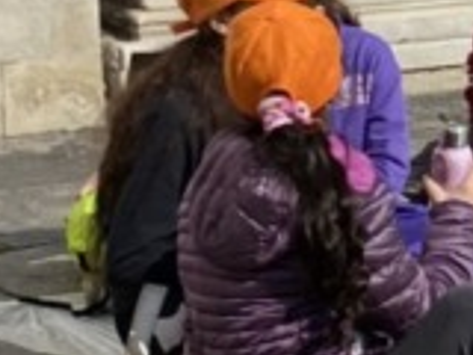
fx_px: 2842
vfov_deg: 7.1
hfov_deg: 8.7
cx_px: 1112
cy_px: 74
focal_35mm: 208
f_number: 1.8
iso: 32
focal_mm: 4.25
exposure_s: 1/4115
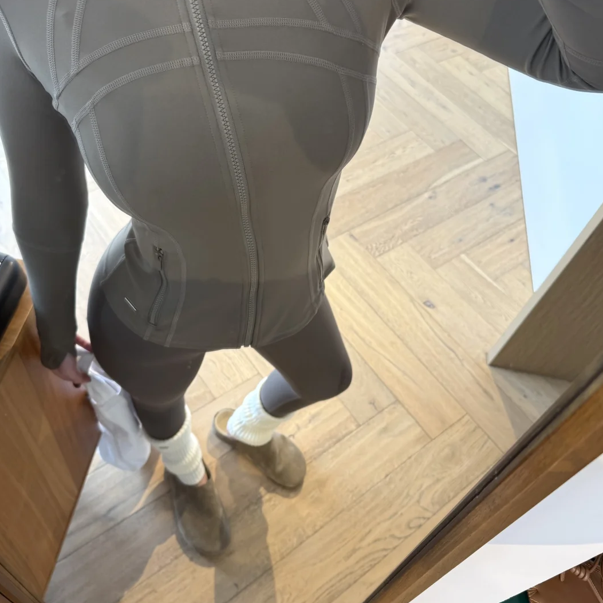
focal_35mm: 29
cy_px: 285
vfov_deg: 55.6
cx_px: 298
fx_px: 572
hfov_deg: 55.6
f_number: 1.78
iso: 160
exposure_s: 1/100
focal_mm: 6.76
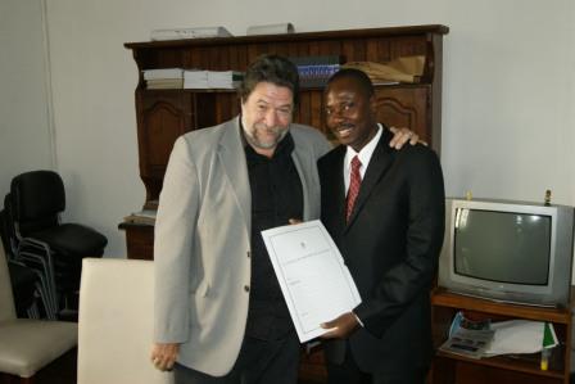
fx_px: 623
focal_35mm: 39
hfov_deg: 49.5
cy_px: 192
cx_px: 288
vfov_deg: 34.2
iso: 400
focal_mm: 26
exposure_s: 1/60
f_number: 5.6
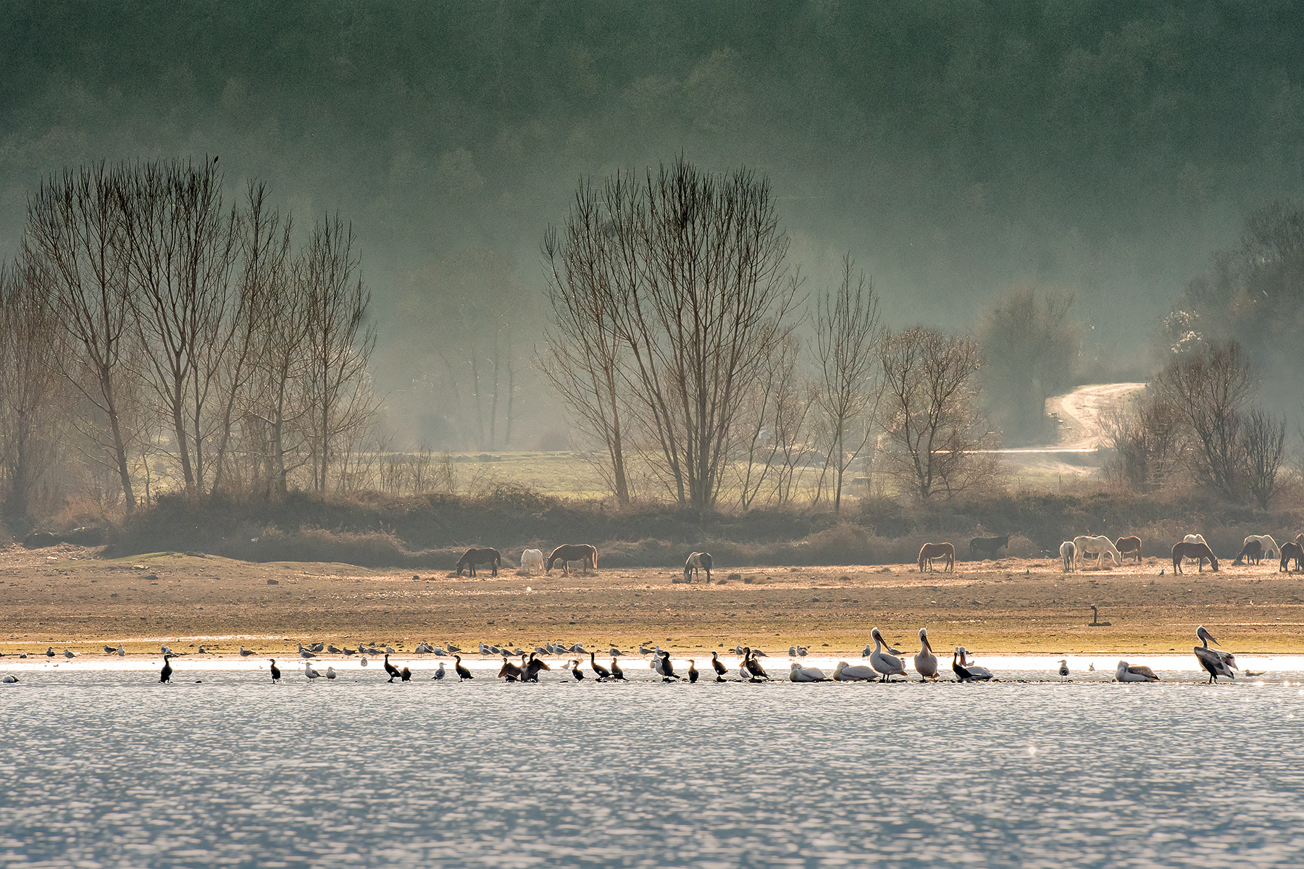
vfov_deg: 4.6
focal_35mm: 300
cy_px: 434
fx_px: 10866
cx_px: 652
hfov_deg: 6.9
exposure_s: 1/2000
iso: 1400
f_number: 8
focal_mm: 200
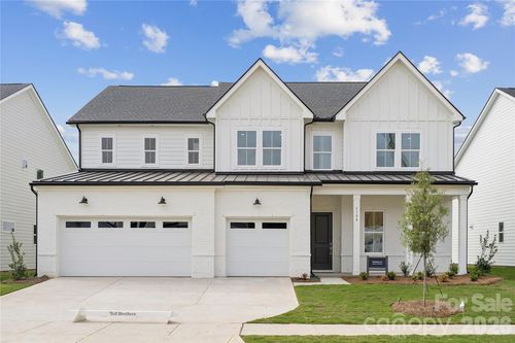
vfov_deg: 39.9
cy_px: 172
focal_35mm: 33
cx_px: 258
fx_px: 472
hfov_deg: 57.2
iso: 100
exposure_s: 1/800
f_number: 5
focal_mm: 33
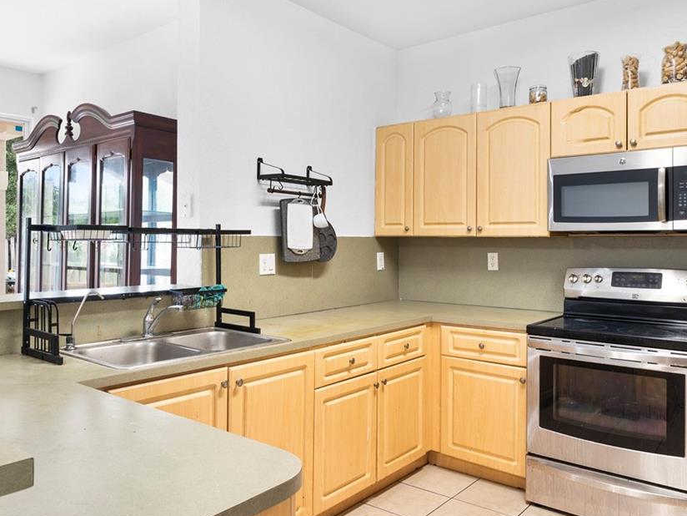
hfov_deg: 61.7
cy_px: 230
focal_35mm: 29
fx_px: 574
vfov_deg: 48.2
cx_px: 320
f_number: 9
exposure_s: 1.6
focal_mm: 15.5
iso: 100
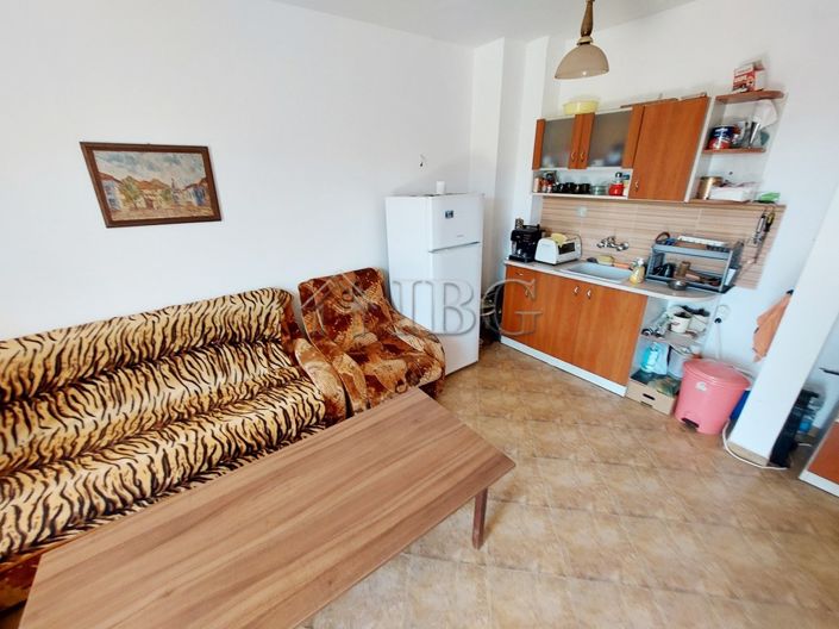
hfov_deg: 106.2
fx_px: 315
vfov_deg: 89.9
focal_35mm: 13
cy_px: 314
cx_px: 420
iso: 100
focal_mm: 1.74
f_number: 2.2
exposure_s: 1/50
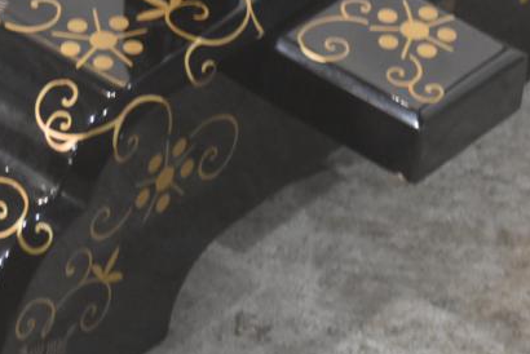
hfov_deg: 4.0
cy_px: 85
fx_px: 7587
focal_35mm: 515
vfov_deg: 2.7
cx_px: 137
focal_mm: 130
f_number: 6
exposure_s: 1/60
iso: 2500
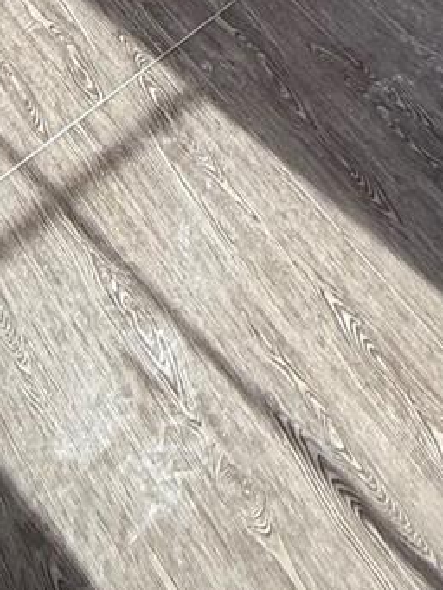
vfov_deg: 18.2
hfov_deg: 21.8
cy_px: -630
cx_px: -71
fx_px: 1074
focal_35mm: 63
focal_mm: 2.22
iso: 64
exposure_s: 1/99
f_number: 2.2
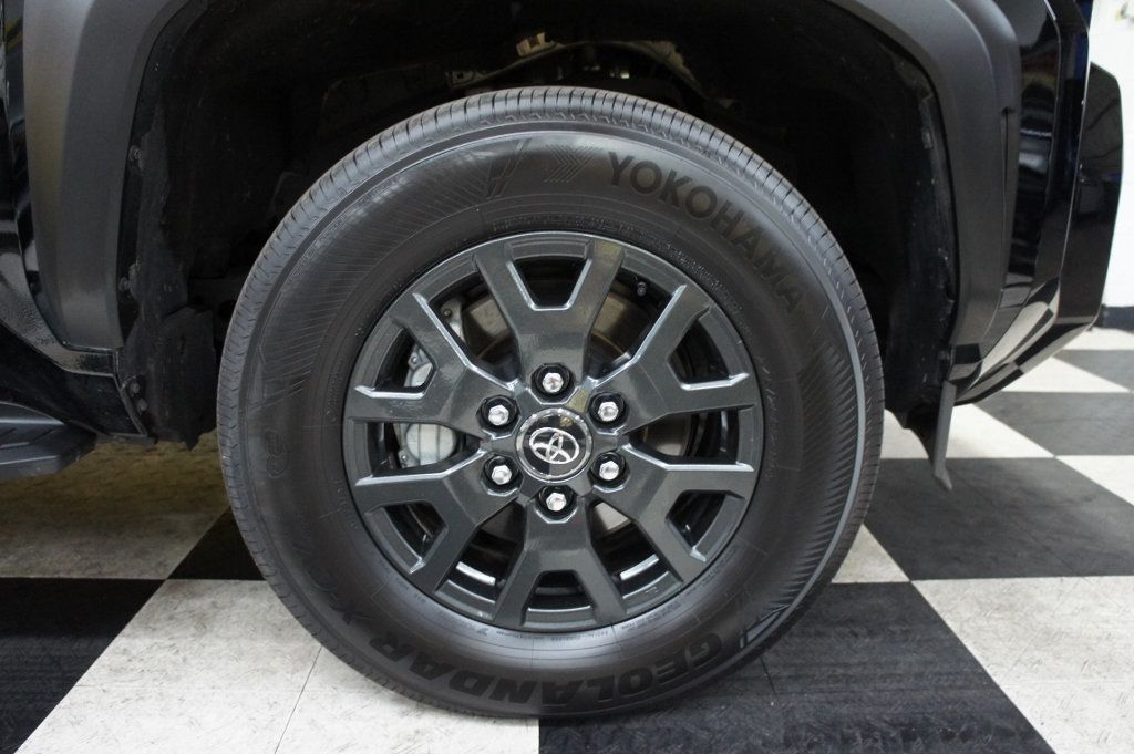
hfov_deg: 67.4
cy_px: 377
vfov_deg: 47.9
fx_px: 850
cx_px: 567
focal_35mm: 27
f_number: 3.5
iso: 1600
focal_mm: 18
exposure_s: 1/40
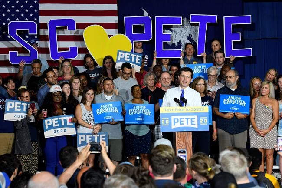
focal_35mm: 116
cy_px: 94
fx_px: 908
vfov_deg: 11.8
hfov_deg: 17.6
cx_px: 141
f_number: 5.6
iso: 1600
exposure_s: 1/125
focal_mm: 116
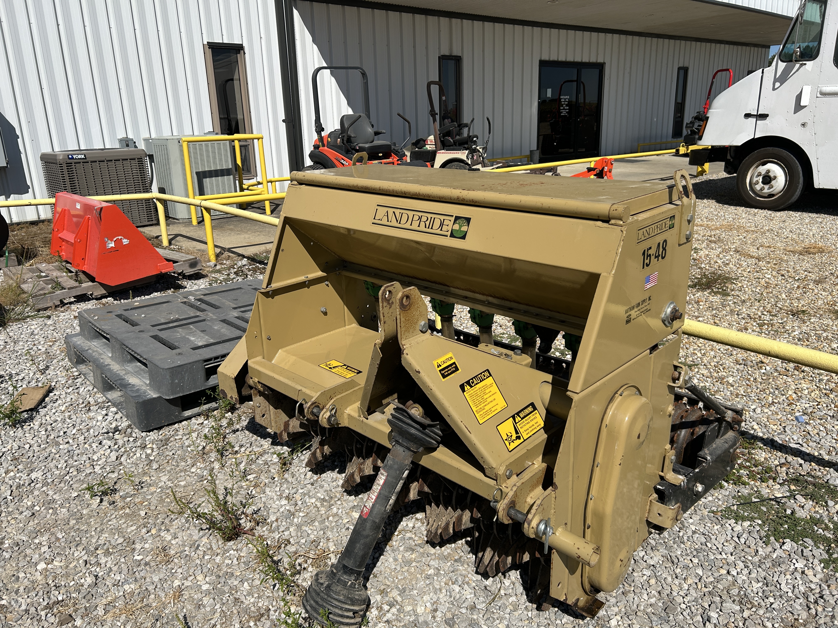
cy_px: 314
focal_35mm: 26
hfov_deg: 67.3
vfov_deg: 53.1
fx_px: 629
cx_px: 419
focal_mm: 5.7
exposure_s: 1/7463
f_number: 1.5
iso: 50
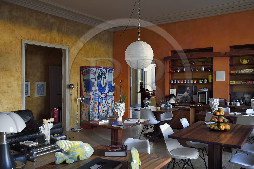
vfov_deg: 38.8
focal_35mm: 34
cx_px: 127
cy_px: 84
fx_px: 240
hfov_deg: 55.8
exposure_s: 1/50
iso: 1600
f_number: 5
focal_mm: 34
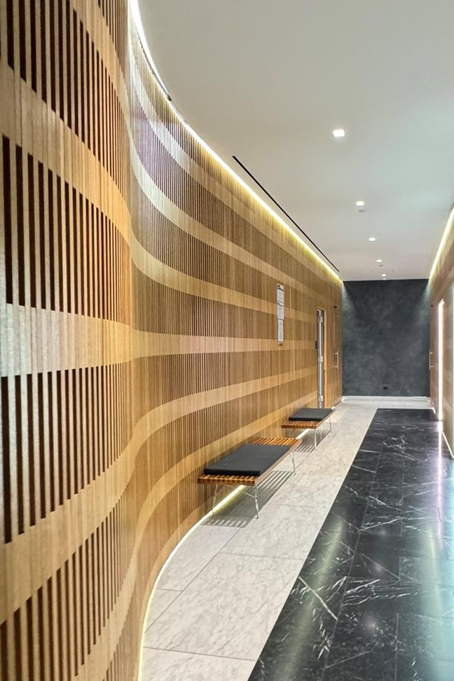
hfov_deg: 52.9
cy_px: 358
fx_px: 435
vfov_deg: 76.0
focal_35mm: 23
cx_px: 335
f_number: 2.2
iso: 640
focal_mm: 2.22
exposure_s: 1/60
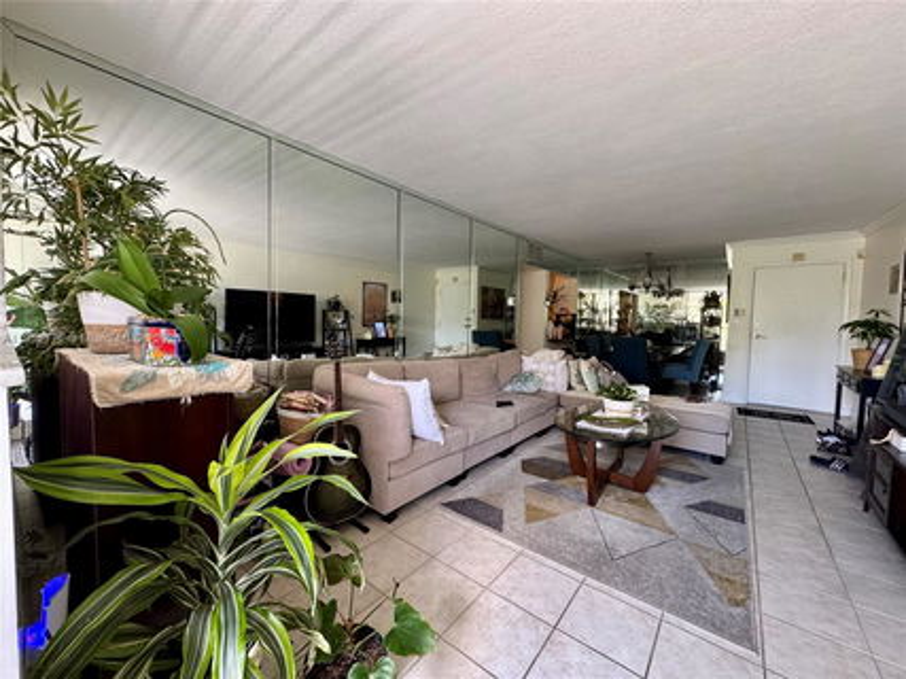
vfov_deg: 85.6
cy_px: 340
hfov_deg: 102.1
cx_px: 453
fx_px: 366
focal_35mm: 14
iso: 320
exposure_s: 1/64
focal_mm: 2.22
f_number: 2.2
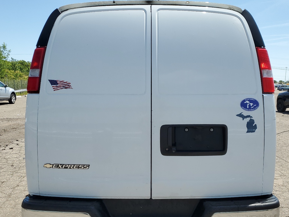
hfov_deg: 53.9
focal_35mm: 34
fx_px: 284
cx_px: 150
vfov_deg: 41.7
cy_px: 127
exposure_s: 1/2500
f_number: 1.5
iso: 50
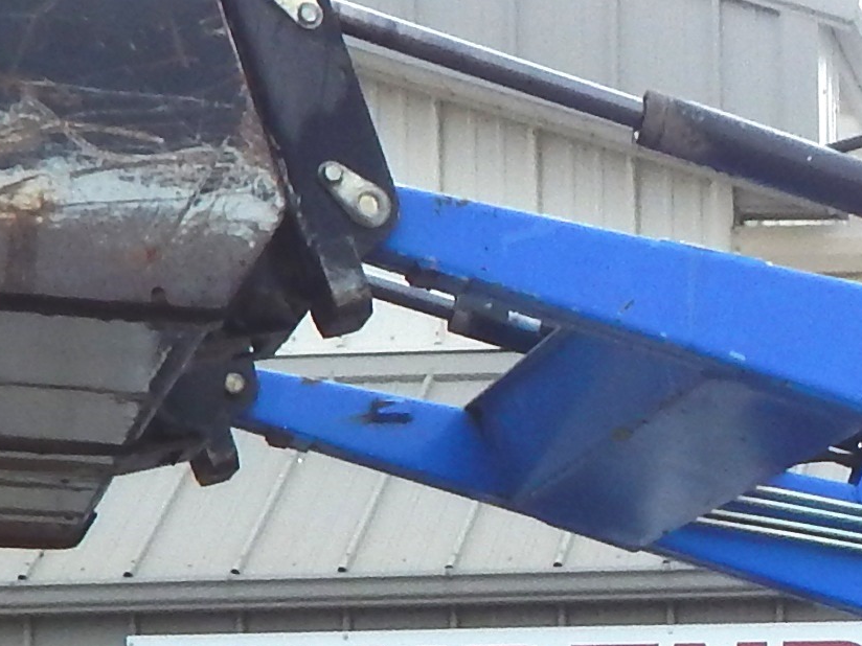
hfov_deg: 15.3
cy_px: 1062
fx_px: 3063
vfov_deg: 11.4
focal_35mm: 123
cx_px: 1127
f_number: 3
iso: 125
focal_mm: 4
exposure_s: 1/1250
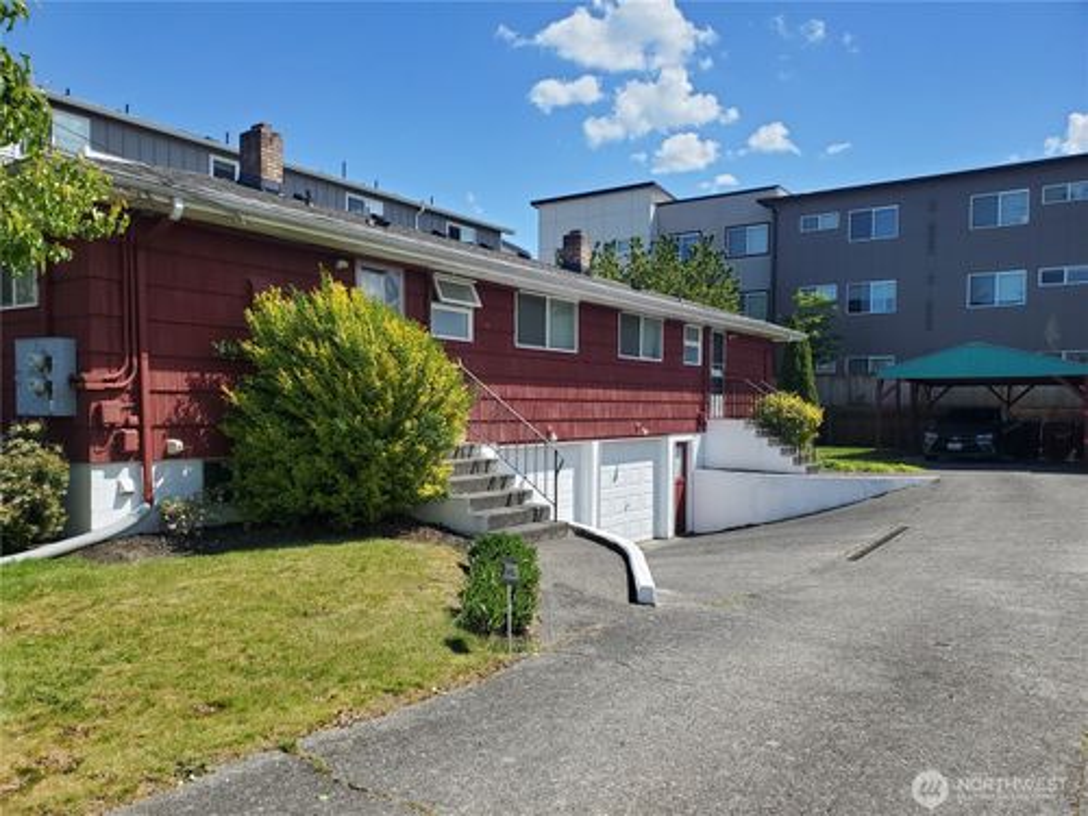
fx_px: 817
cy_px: 408
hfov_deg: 67.3
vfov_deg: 53.1
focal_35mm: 26
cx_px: 544
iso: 50
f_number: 2.4
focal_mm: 4.3
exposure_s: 1/1177
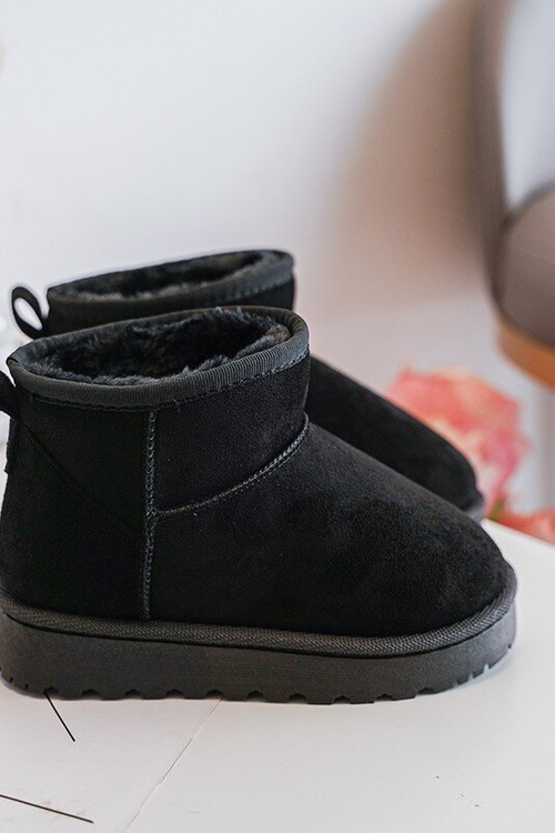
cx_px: 278
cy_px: 416
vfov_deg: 39.6
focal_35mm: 50
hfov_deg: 27.0
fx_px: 1156
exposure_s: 1/100
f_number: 4
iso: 500
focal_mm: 50
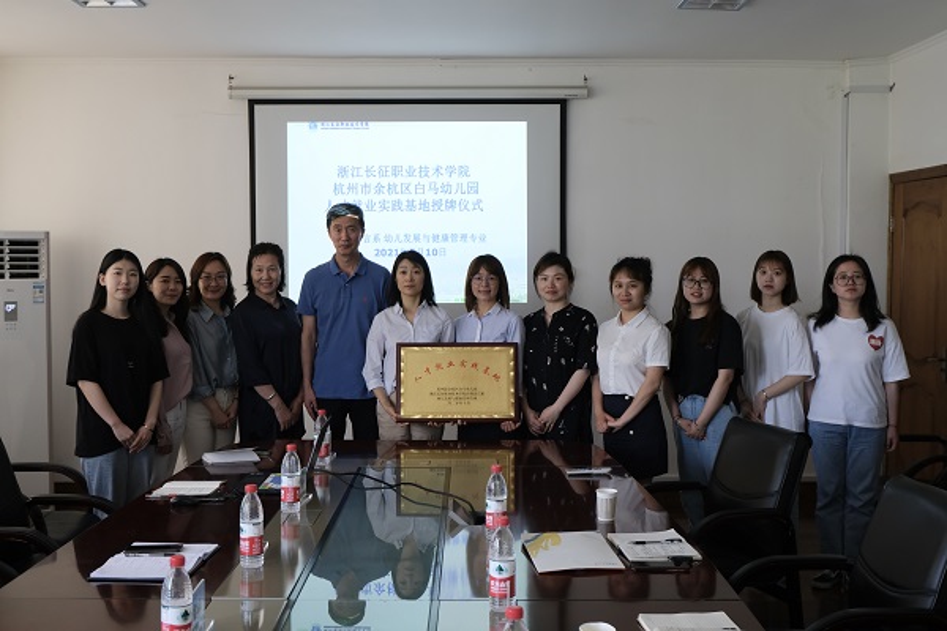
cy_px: 316
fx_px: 1105
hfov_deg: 46.4
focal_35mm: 42
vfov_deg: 31.9
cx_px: 474
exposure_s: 1/60
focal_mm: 28
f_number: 4.5
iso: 1000
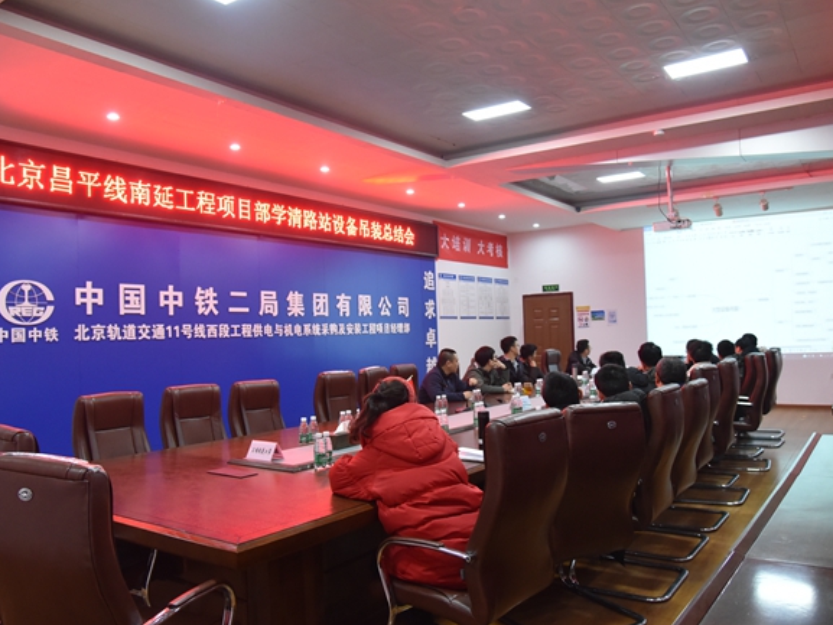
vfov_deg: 49.8
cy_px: 314
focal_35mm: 28
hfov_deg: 63.4
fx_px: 674
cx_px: 401
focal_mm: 24
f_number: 4
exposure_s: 1/60
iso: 3200
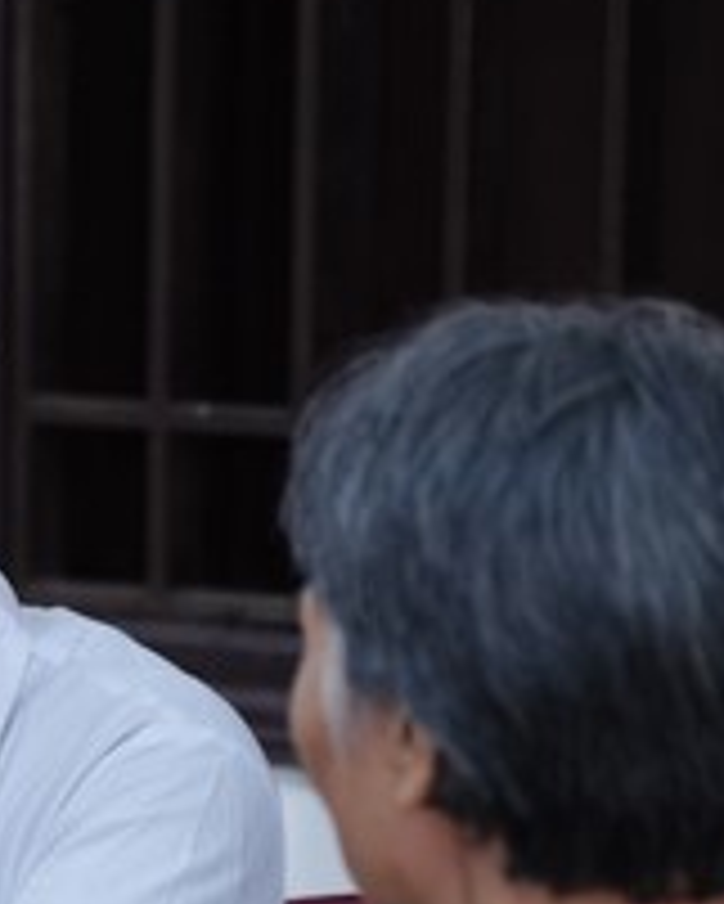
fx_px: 12151
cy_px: 906
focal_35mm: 454
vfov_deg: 4.3
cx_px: -427
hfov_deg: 3.4
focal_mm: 150
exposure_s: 1/100
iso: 1250
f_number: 3.5
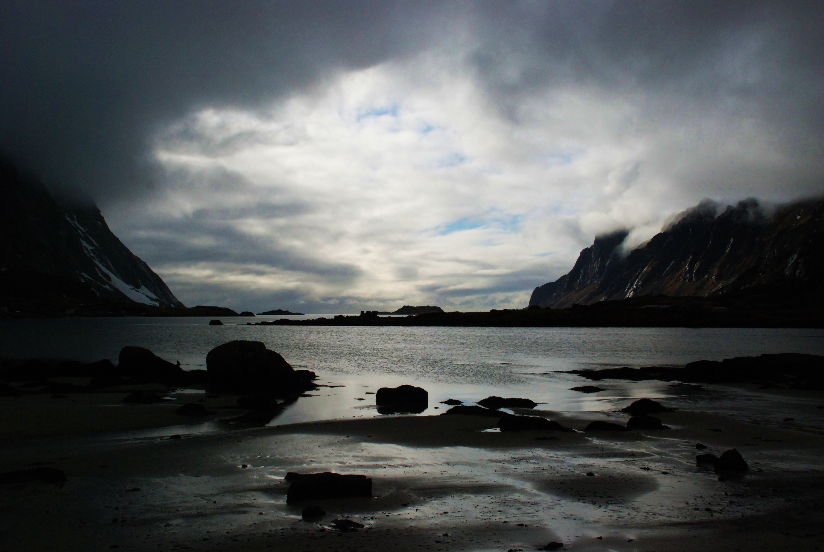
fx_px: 894
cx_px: 412
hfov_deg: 49.5
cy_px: 276
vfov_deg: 34.3
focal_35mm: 39
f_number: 11
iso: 800
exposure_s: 1/4000
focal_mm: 26
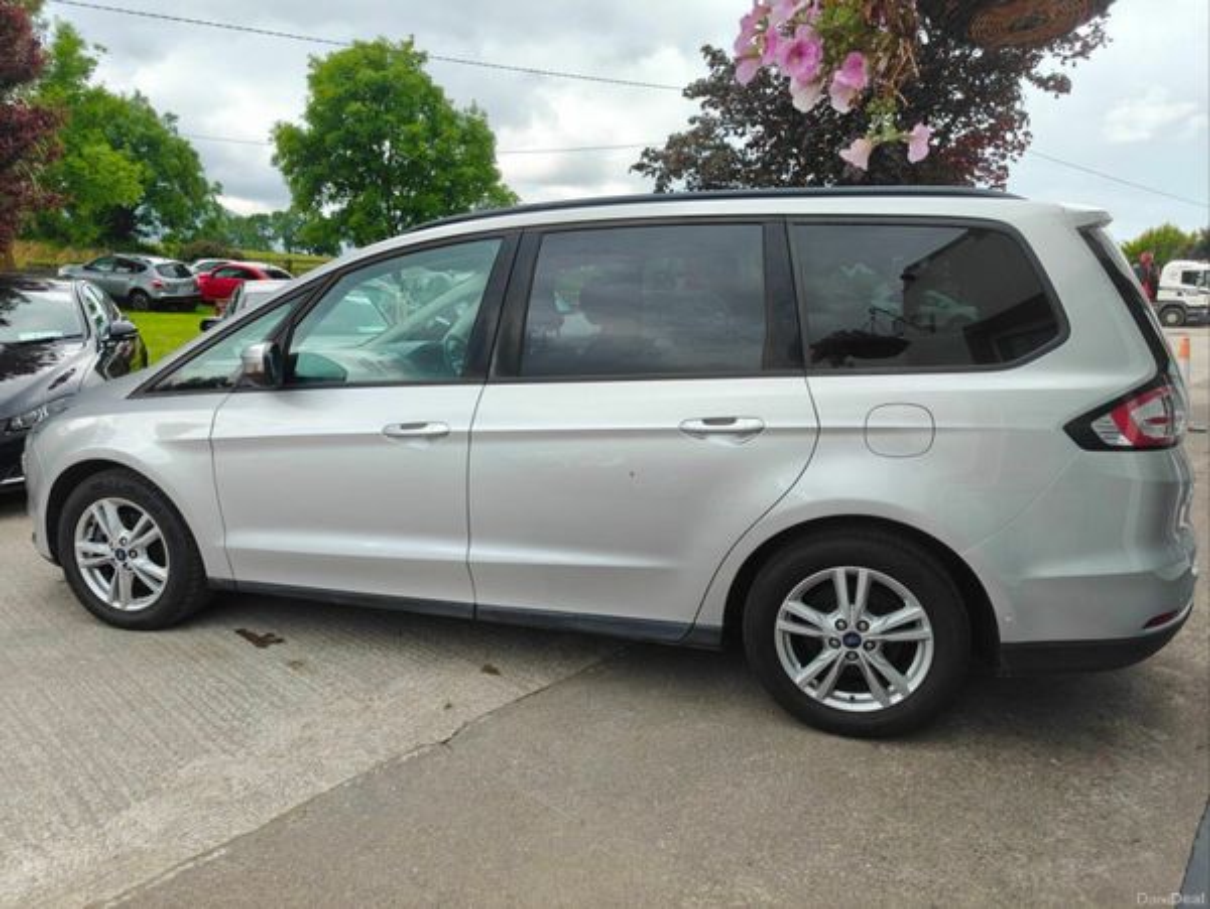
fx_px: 840
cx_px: 605
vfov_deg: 56.9
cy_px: 454
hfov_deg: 71.6
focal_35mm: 24
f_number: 1.7
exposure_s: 1/298
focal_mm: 6.06
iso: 64
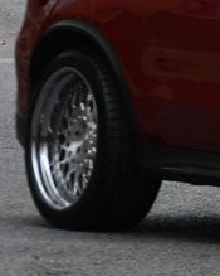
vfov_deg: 3.0
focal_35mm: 646
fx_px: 5261
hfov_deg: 2.4
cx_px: 471
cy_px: -81
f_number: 5.6
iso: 220
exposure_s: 1/250
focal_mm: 98
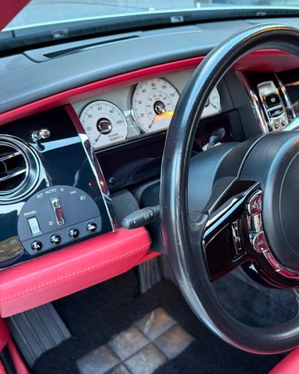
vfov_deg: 55.7
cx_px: 213
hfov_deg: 44.7
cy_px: 189
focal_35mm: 32
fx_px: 354
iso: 500
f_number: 1.78
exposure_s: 1/60
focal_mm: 6.76
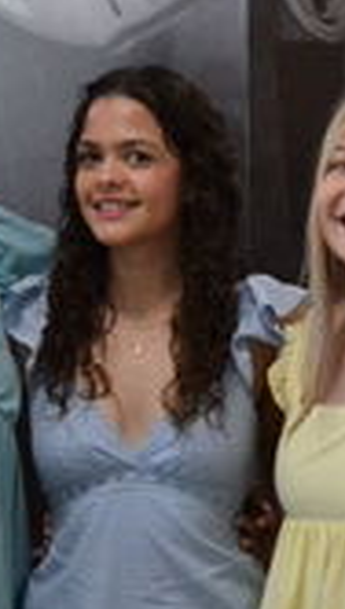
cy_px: 558
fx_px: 2443
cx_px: 310
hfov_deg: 8.1
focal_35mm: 151
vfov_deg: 14.1
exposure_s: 1/400
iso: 3200
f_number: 4.2
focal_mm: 26
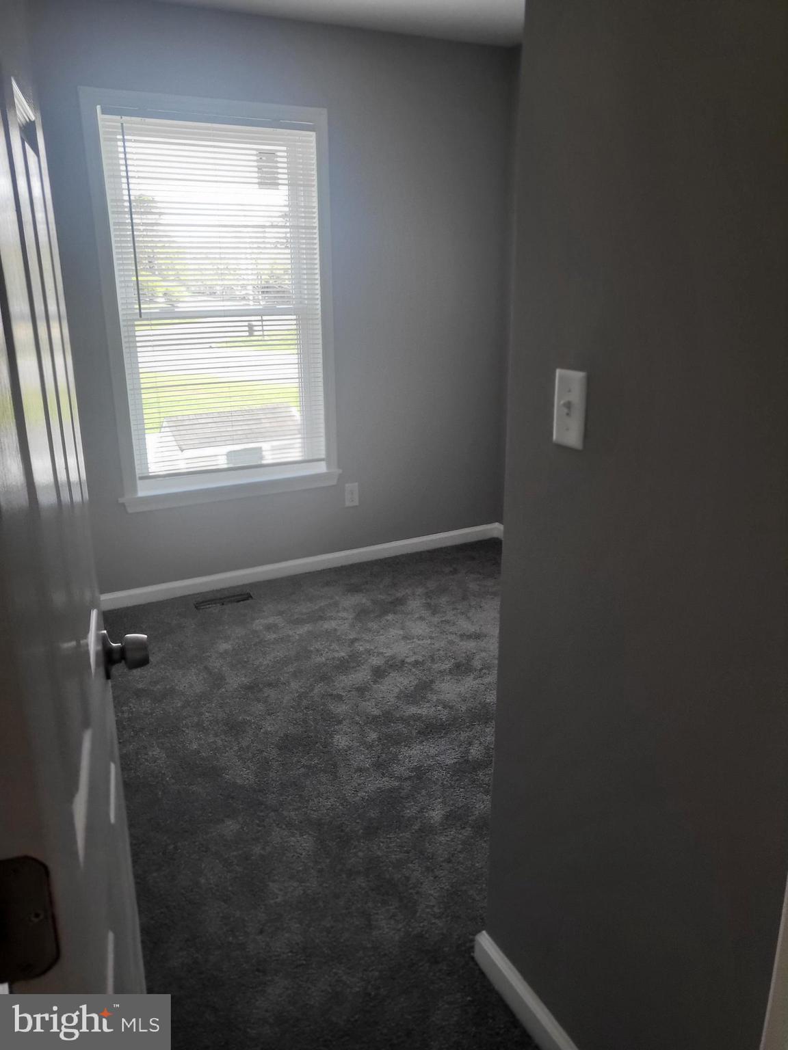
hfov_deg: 53.1
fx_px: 789
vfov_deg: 67.3
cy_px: 525
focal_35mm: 26
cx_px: 394
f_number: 1.8
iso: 160
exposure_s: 1/120
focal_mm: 4.25
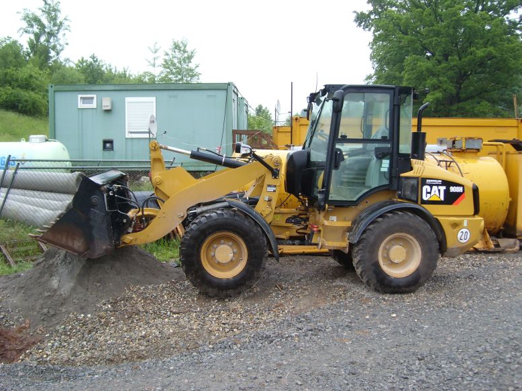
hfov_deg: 51.4
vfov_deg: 39.6
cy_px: 191
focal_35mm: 36
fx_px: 543
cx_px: 258
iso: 50
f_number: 2.8
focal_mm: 5.8
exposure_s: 1/80
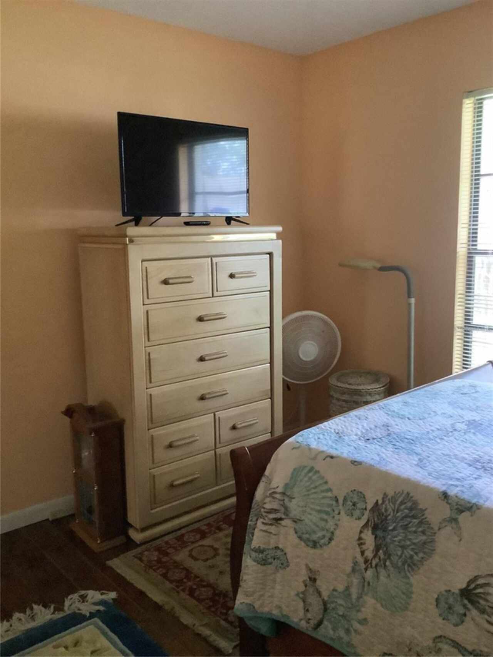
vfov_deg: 58.3
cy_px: 328
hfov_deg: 45.5
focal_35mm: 31
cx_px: 246
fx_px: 589
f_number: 2.4
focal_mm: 3.3
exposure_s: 1/30
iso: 800
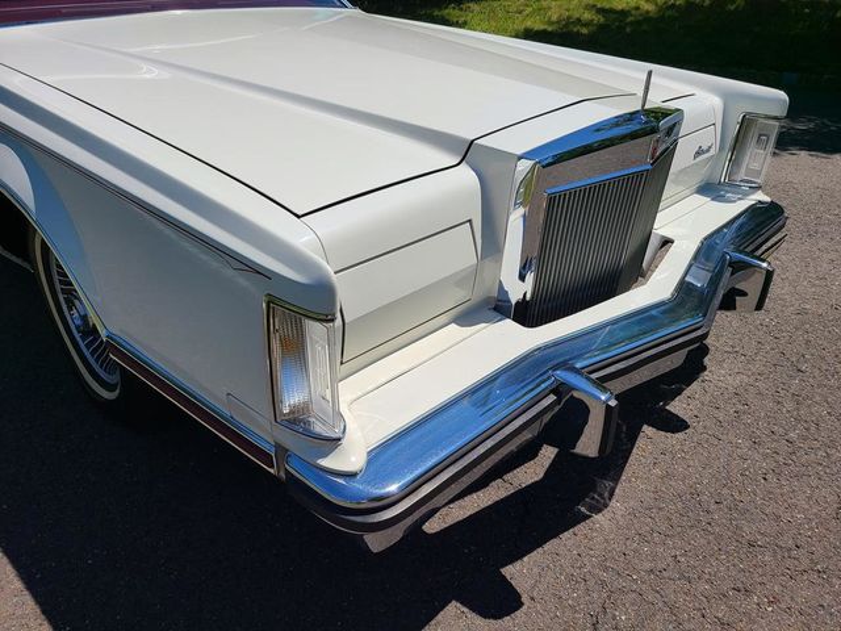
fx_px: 632
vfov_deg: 53.1
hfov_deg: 67.3
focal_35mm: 26
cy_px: 316
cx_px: 420
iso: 40
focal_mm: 5.4
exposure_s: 1/5300
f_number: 1.8
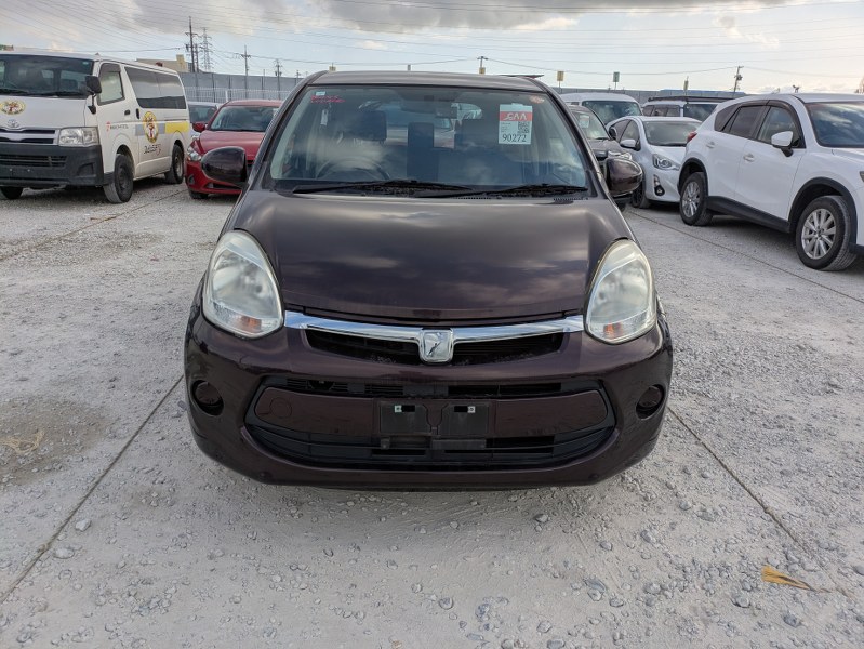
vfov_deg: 54.9
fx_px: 624
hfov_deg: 69.4
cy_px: 324
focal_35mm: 25
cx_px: 432
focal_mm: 5.43
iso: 49
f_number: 1.89
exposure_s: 1/2370
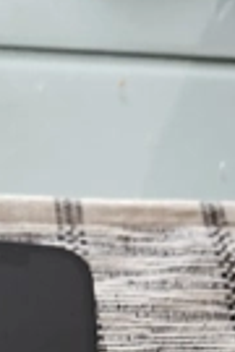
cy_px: 441
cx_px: 44
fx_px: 695
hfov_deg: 19.0
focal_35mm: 71
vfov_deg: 25.1
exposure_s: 1/25
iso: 1000
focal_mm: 5.4
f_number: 1.8
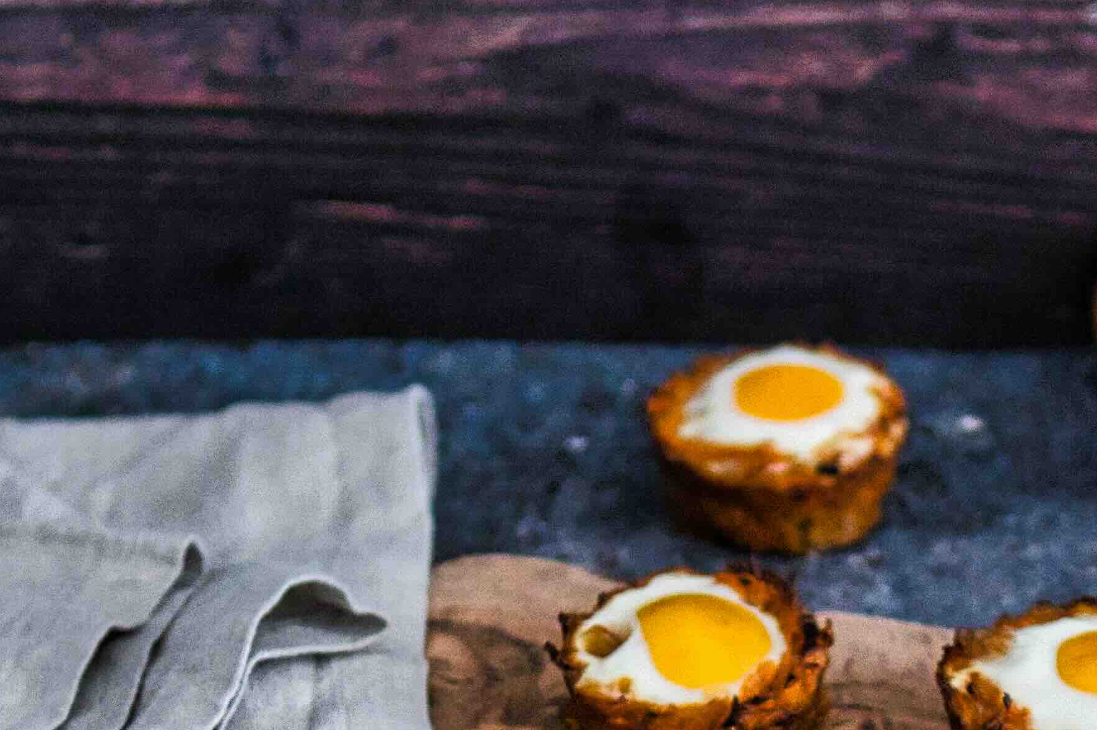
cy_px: 704
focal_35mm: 170
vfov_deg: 8.0
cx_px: 898
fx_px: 5177
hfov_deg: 12.0
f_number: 1.8
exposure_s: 1/80
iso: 2800
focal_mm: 35
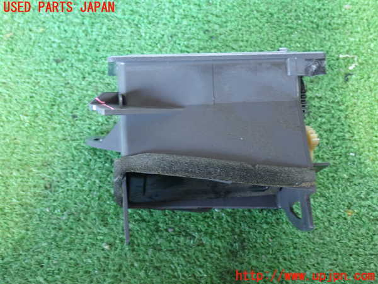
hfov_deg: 42.9
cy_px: 142
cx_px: 189
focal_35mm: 44
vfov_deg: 32.9
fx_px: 480
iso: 800
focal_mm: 7.84
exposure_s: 1/20
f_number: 2.9
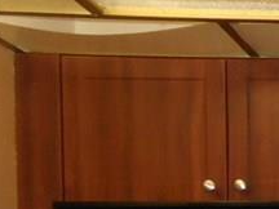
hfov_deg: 12.7
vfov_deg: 11.2
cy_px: 372
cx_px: 654
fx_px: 991
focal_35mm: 123
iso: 220
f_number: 3.2
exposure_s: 1/25
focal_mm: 4.6
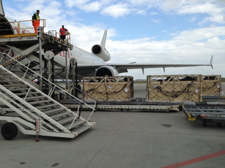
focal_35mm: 33
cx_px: 112
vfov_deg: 42.9
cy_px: 84
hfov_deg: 55.4
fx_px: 214
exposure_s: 1/1004
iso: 50
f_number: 2.4
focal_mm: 4.13
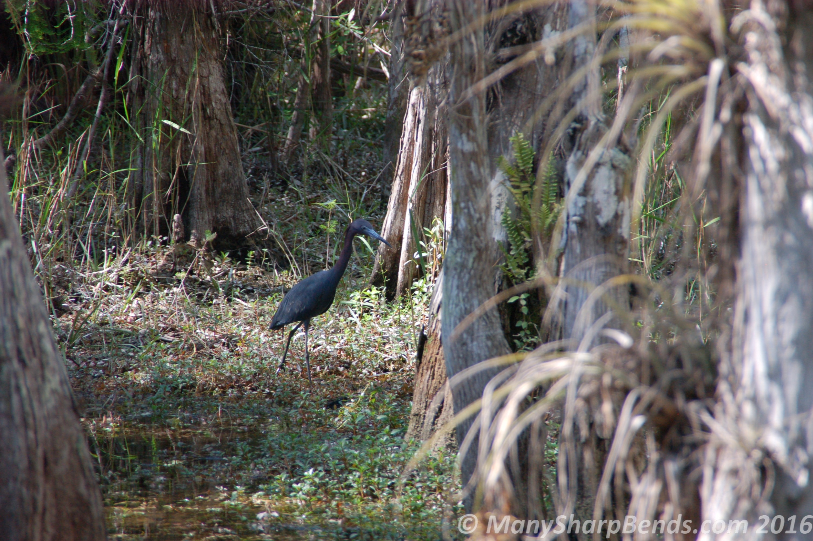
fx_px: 6769
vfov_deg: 4.6
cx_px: 406
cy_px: 270
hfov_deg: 6.9
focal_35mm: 300
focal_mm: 200
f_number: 6.3
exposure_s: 1/250
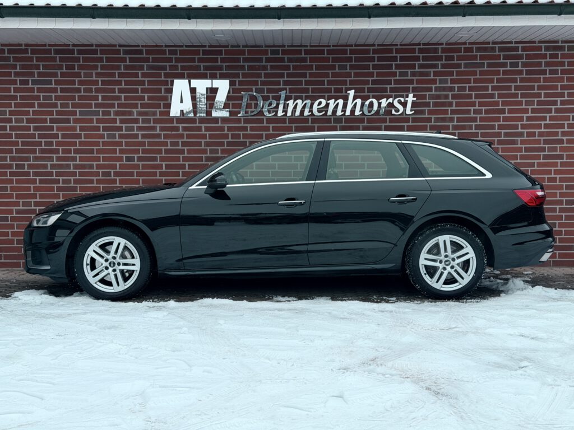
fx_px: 796
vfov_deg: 30.3
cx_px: 287
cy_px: 215
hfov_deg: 39.7
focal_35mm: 48
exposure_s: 1/786
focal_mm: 6.76
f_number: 1.78
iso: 64
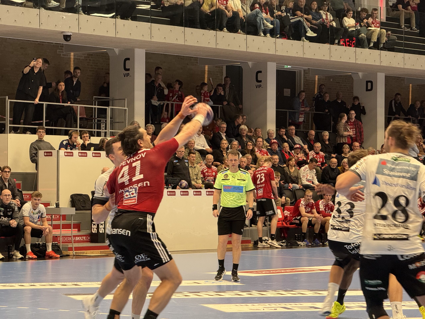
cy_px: 160
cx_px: 212
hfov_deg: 16.4
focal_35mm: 120
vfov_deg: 12.3
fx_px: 1473
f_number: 2.8
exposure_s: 1/100
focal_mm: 15.66
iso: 250
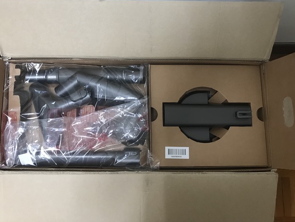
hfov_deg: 56.8
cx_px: 139
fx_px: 273
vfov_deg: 44.2
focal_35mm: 32
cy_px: 109
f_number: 1.8
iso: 64
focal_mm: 3.99
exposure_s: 1/15
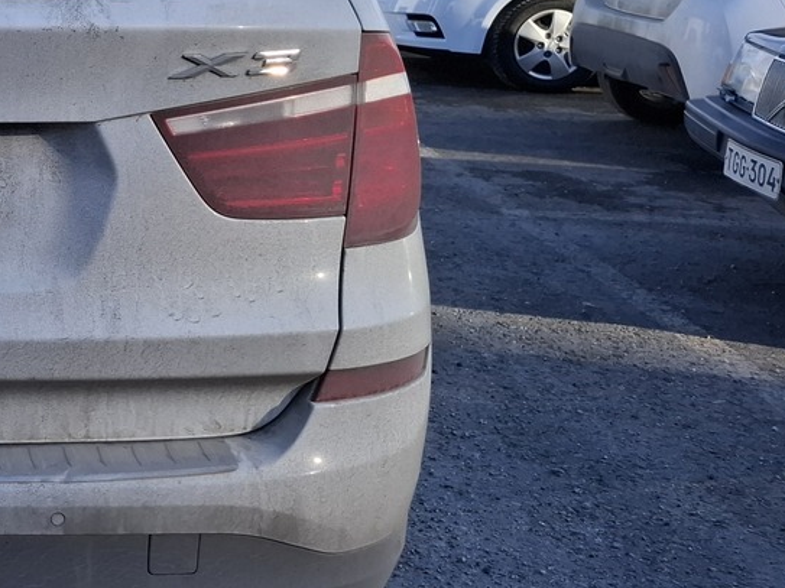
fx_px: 1383
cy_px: 189
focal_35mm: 61
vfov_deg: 23.9
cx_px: -236
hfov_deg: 26.8
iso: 50
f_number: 1.8
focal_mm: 5.54
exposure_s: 1/1261
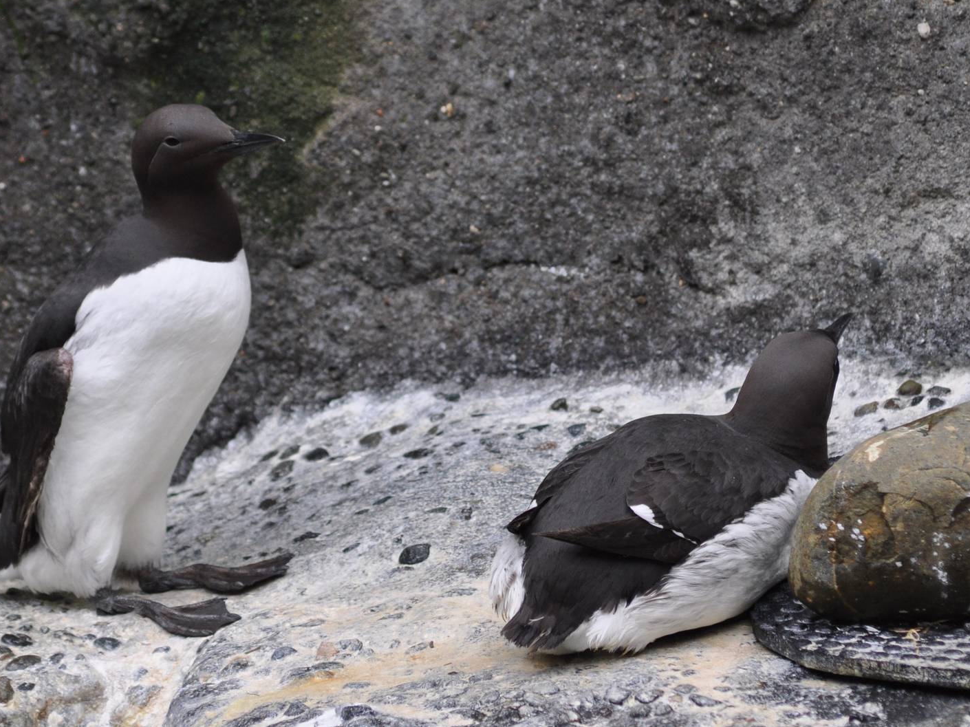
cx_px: 448
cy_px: 364
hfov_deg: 7.1
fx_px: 7789
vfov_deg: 5.3
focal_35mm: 278
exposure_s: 1/1000
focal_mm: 170
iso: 640
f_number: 4.5
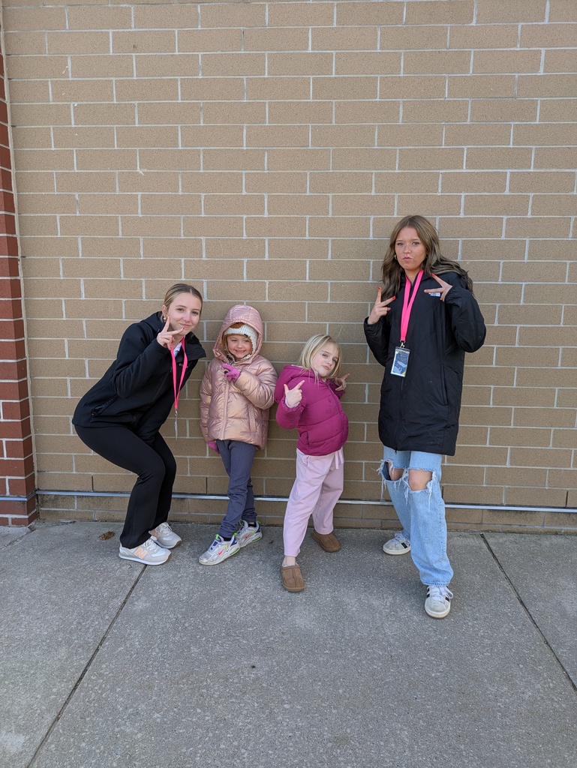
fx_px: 555
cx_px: 288
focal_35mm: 25
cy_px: 384
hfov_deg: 54.9
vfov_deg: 69.4
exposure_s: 1/249
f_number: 1.89
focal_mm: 5.43
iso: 44
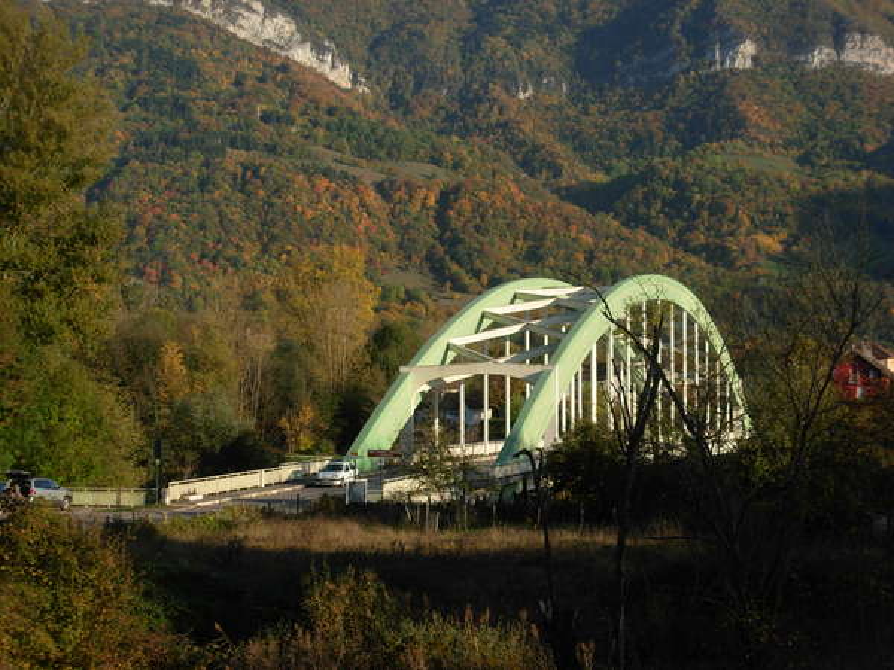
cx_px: 447
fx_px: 1963
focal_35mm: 76
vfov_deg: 19.4
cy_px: 335
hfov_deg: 25.7
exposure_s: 1/609
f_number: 3.6
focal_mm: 12.5
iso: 79
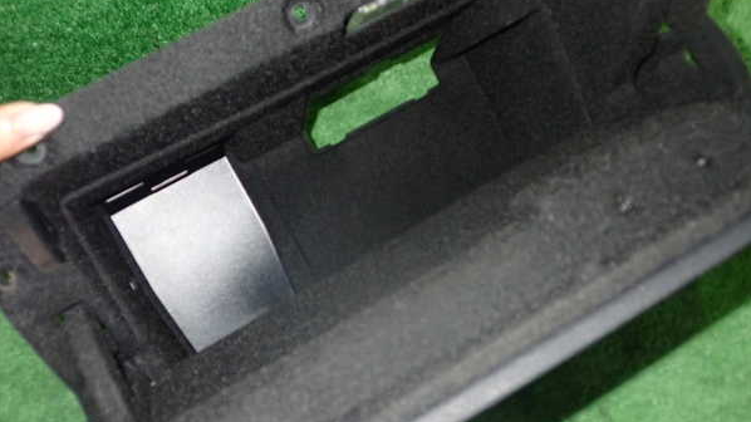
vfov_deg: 33.7
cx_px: 376
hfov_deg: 56.6
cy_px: 185
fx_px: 697
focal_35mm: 35
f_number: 7.1
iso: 800
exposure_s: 1/30
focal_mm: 5.79
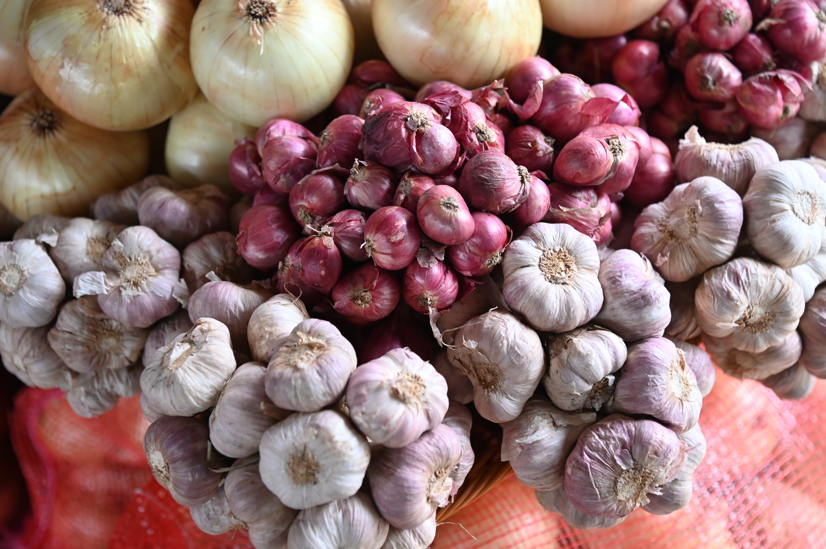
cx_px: 420
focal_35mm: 60
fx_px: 1376
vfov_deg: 22.6
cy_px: 292
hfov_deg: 33.4
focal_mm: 55
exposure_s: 1/125
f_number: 4
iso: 1250
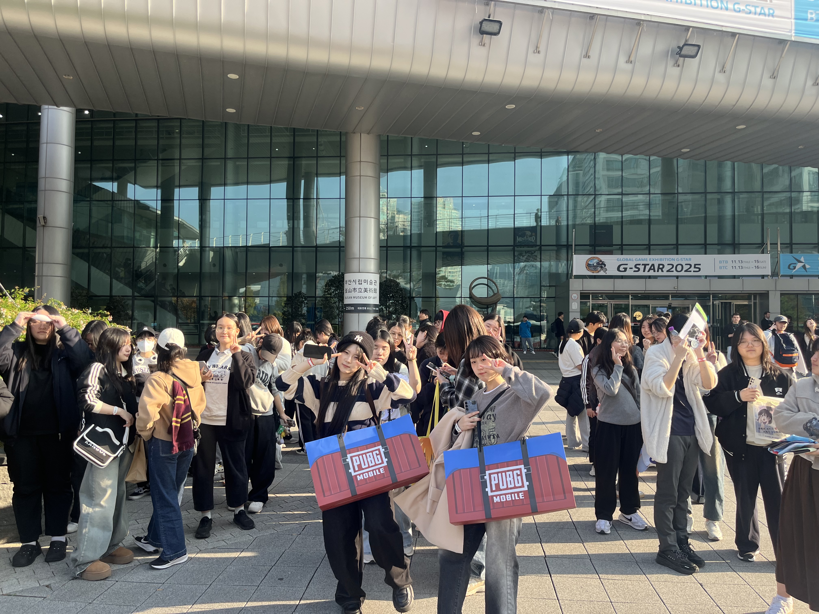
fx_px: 615
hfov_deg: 67.3
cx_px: 410
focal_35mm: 26
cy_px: 307
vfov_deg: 53.1
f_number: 1.6
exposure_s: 1/508
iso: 50
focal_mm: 5.1
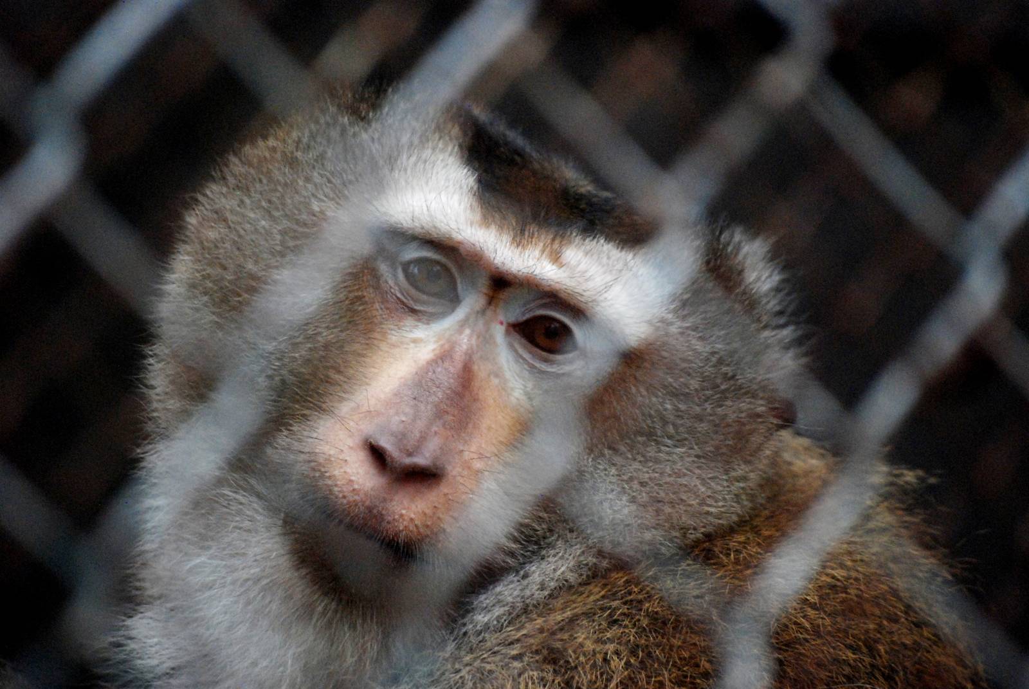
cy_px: 344
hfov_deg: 5.1
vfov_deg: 3.4
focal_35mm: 405
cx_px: 514
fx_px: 11590
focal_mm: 270
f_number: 5.6
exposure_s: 1/160
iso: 1600
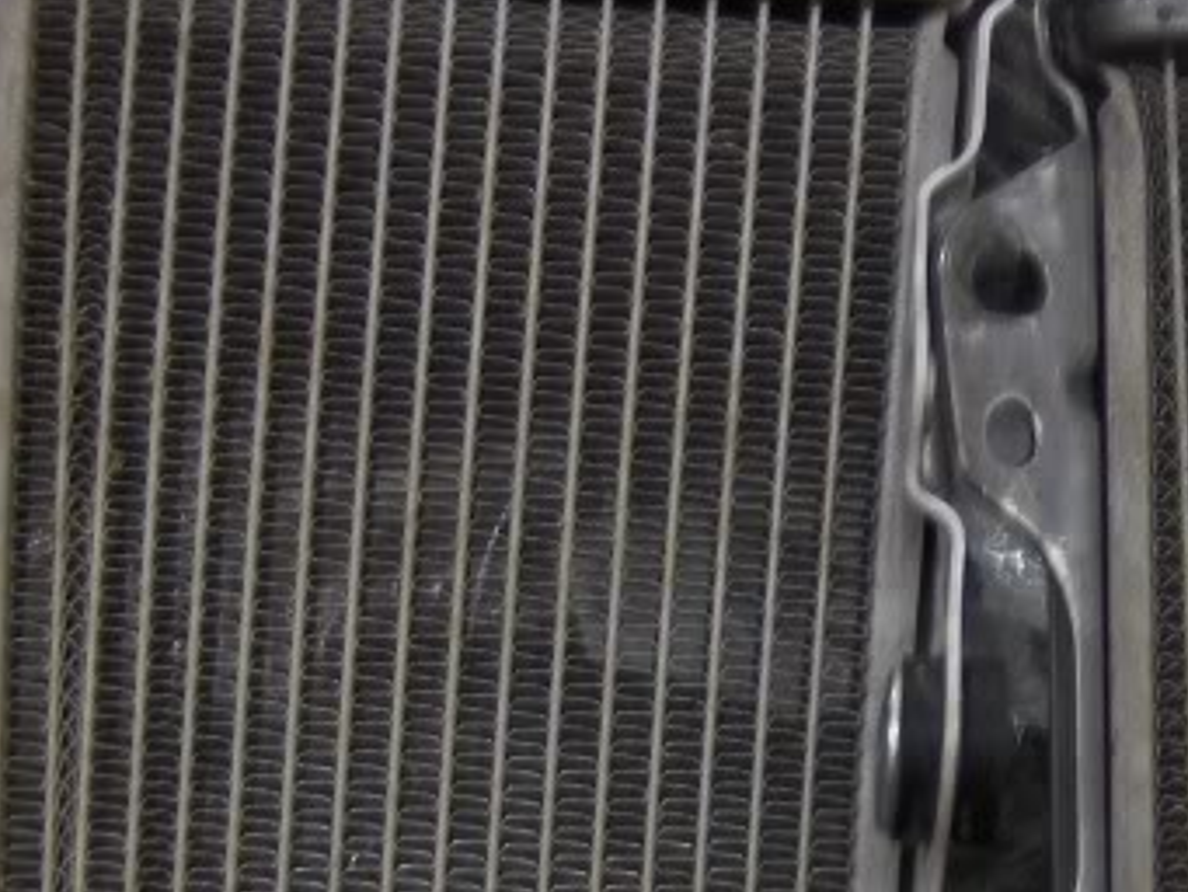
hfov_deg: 18.4
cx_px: 1097
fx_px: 3605
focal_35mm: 105
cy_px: 812
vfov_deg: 14.0
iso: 200
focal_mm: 7.5
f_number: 2.8
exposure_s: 1/20.1
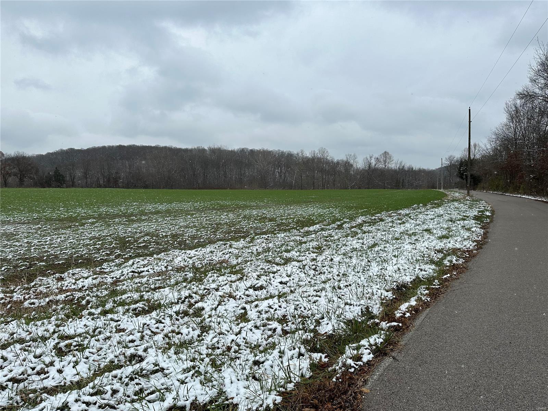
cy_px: 206
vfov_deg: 56.8
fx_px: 380
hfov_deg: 71.6
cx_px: 274
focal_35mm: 24
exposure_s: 1/2155
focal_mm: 6.86
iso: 80
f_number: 1.78
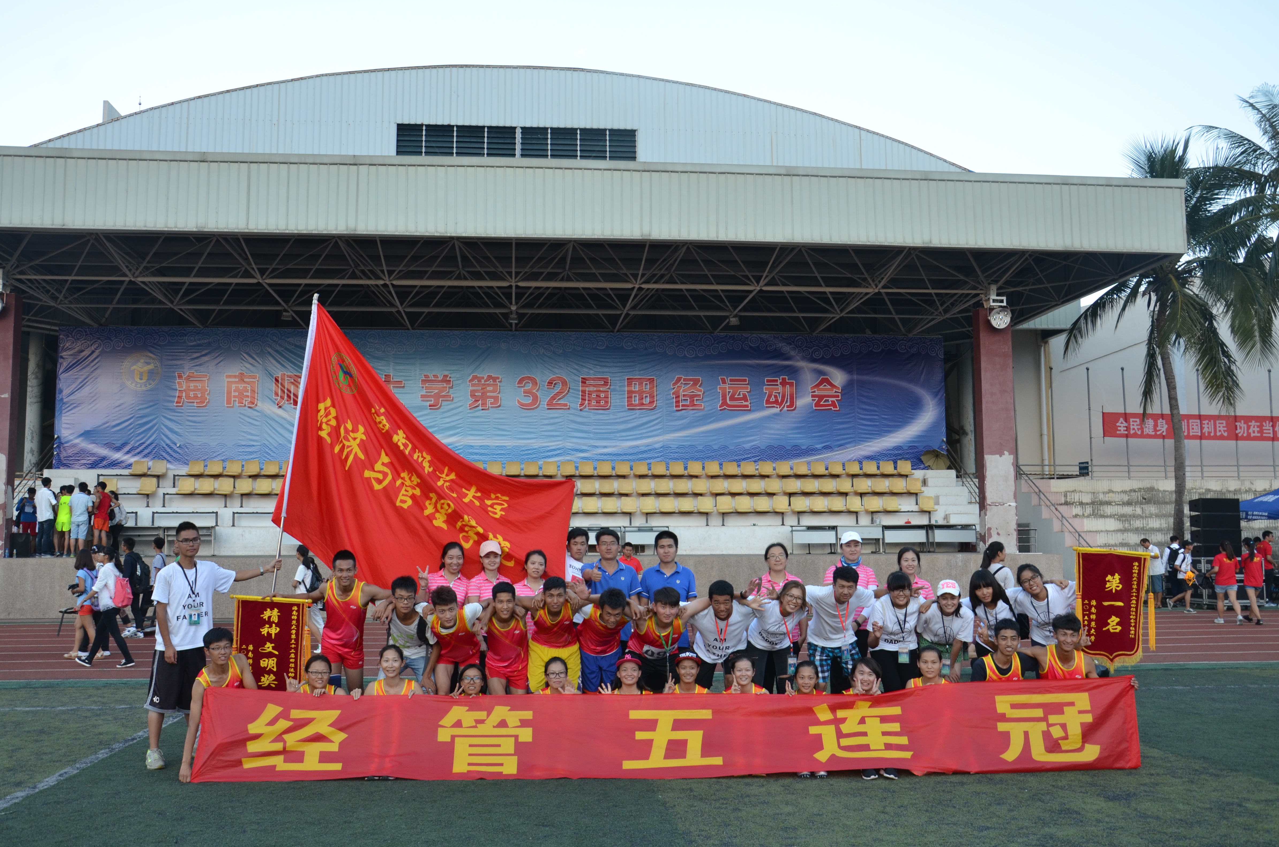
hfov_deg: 58.0
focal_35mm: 33
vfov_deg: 40.3
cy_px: 418
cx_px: 638
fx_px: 1153
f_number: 5.6
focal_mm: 21
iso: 320
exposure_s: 1/125
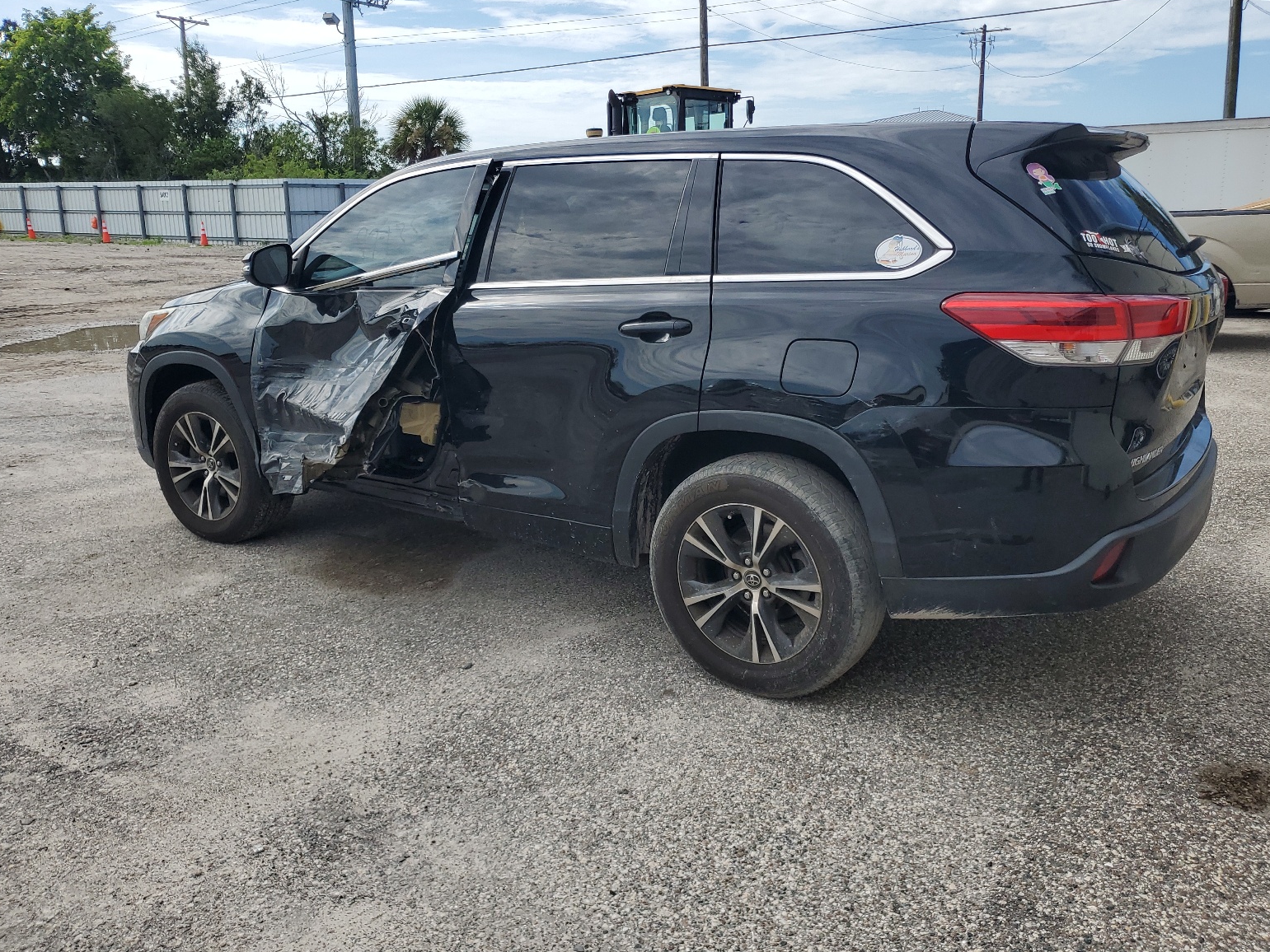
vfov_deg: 51.4
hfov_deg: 65.3
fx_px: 991
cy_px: 462
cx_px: 648
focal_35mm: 27
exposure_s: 1/3333
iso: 50
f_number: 1.5
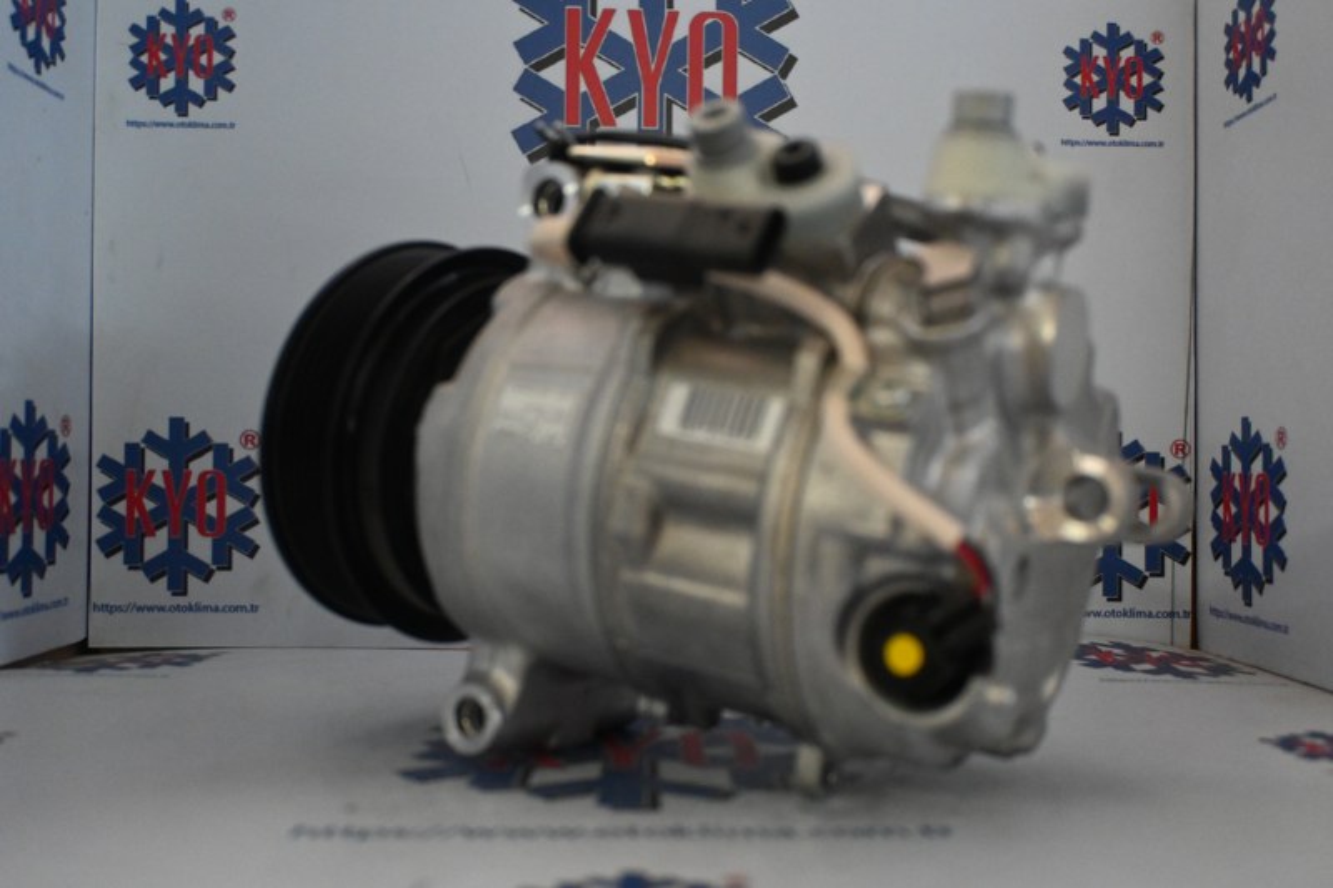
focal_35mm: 34
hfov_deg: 55.1
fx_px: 1277
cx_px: 666
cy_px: 444
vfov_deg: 38.3
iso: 3200
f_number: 4.2
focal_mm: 23
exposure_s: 1/60
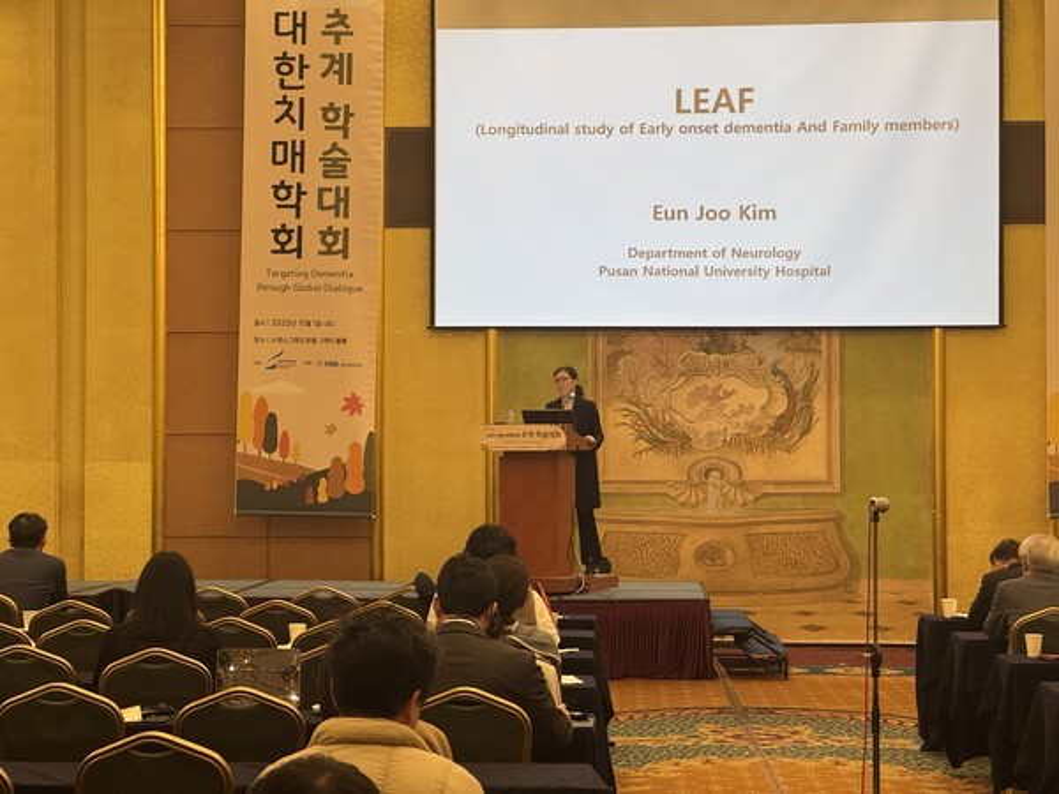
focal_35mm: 77
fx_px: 2356
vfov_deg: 19.1
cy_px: 397
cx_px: 530
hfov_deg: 25.3
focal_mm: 9
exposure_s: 1/60
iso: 125
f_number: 2.8
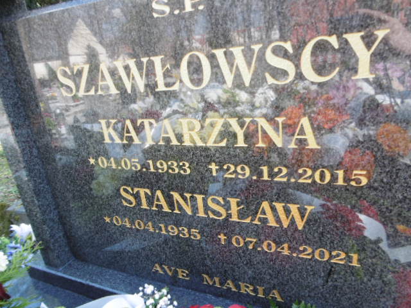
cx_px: 206
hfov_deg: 71.6
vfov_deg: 56.8
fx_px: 285
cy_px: 154
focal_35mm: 24
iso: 100
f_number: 3.1
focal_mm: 4.3
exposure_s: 1/80
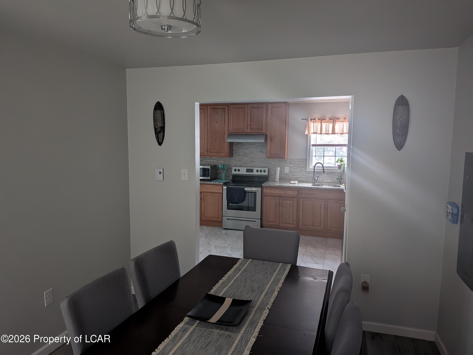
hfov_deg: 71.6
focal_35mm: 24
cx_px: 236
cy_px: 178
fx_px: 328
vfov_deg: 56.8
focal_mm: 4.53
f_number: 1.7
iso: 77
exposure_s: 1/20
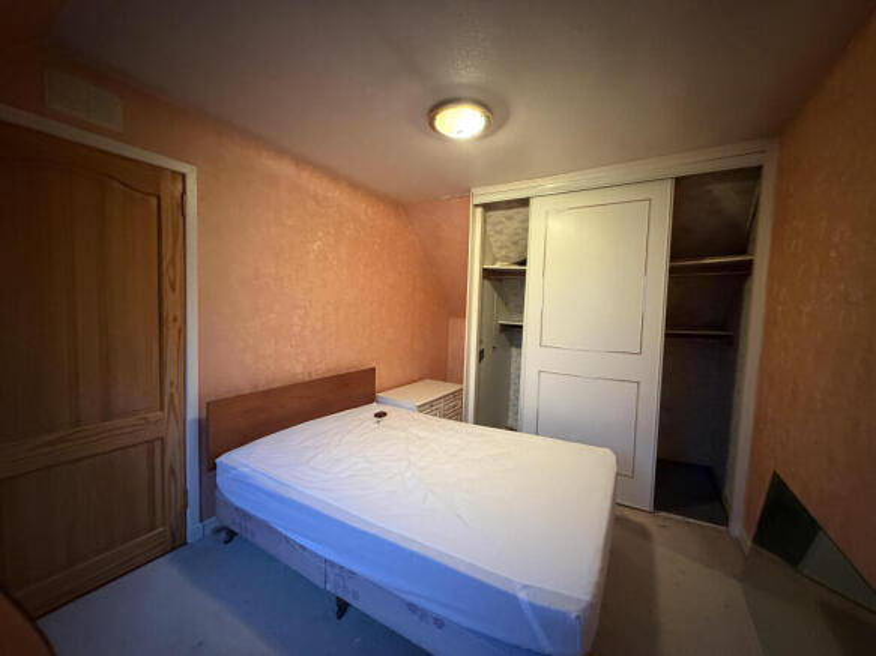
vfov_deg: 85.7
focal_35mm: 14
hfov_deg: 102.1
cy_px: 328
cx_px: 438
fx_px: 354
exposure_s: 1/33
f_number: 2.2
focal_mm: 2.22
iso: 1000
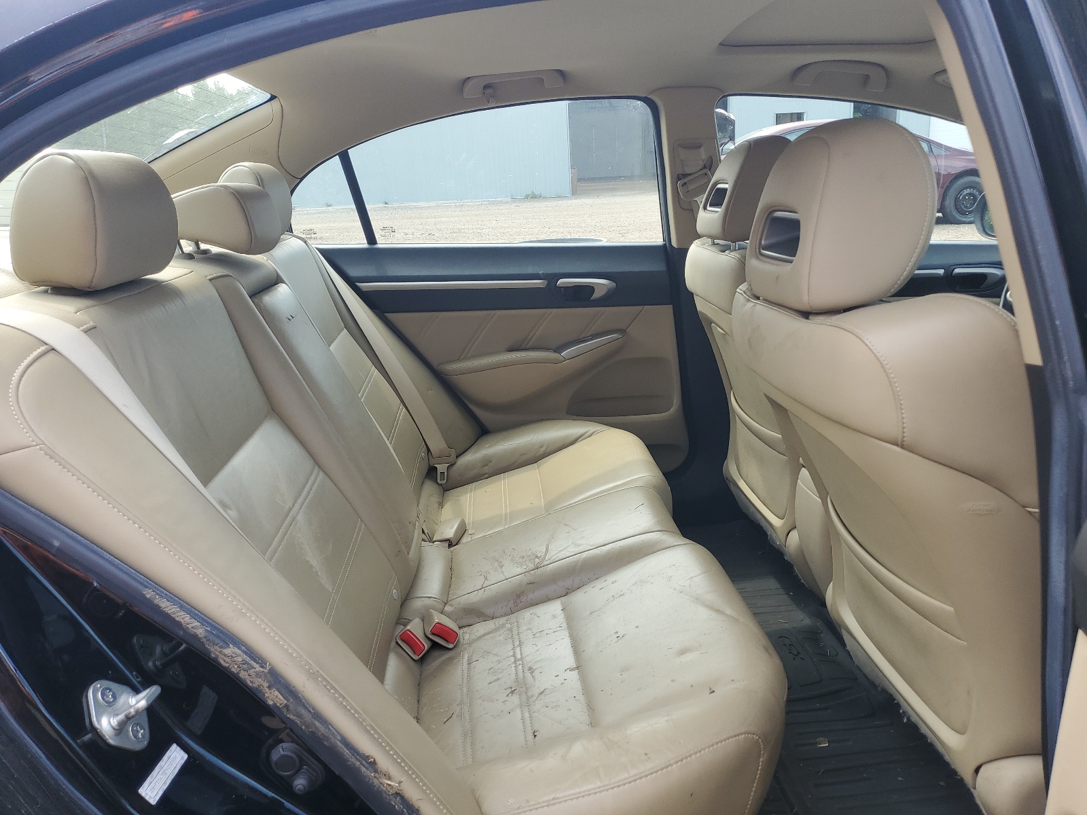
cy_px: 408
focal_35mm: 26
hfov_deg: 67.3
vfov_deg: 53.1
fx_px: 816
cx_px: 544
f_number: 1.5
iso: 50
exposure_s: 1/303
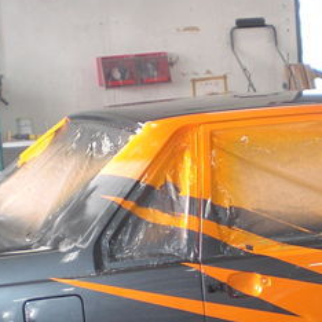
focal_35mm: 87
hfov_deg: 19.8
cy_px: 278
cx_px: 234
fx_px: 916
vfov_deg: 19.6
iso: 200
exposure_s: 1/80
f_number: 3.1
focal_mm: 6.3
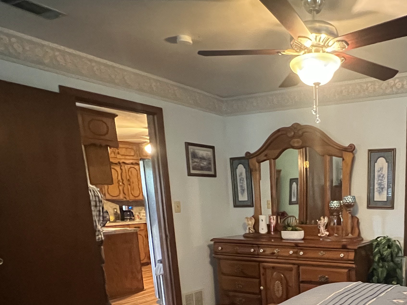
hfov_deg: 53.0
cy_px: 285
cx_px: 346
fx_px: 364
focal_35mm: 31
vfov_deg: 41.2
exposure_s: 1/40
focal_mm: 1.57
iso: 1000
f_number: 1.8
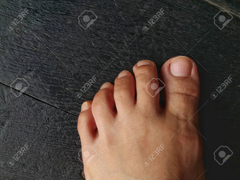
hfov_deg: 65.3
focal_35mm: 27
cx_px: 120
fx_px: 187
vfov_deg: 51.4
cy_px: 90
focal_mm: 3.7
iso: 40
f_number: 1.9
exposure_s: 1/105
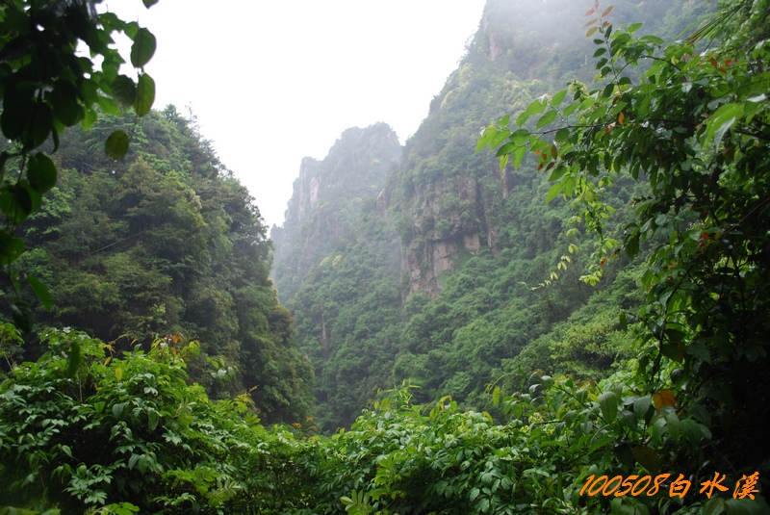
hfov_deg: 61.9
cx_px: 385
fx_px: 642
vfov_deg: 43.7
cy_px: 258
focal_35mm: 30
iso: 200
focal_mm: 20
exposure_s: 1/50
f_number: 3.8
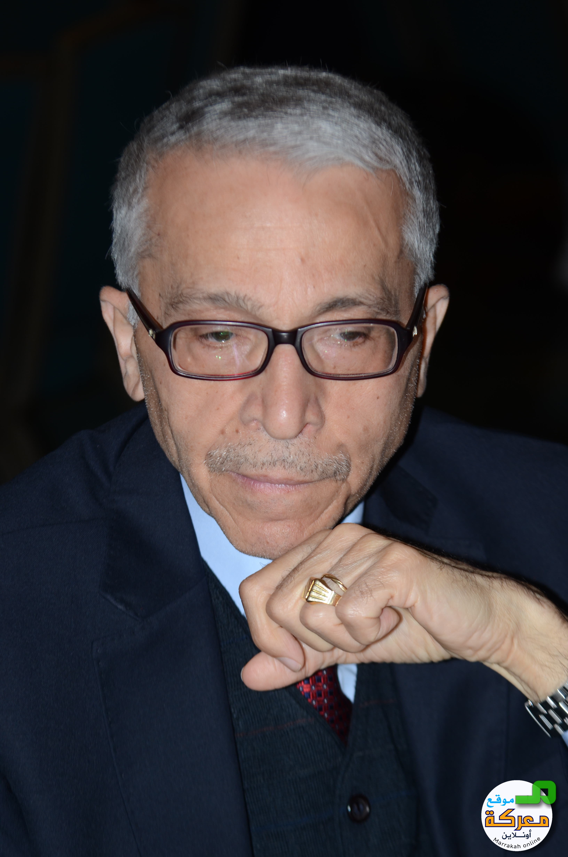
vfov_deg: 13.1
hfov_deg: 8.7
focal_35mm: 158
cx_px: 284
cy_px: 428
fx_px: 3744
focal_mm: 105
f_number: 4.5
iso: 125
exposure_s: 1/250
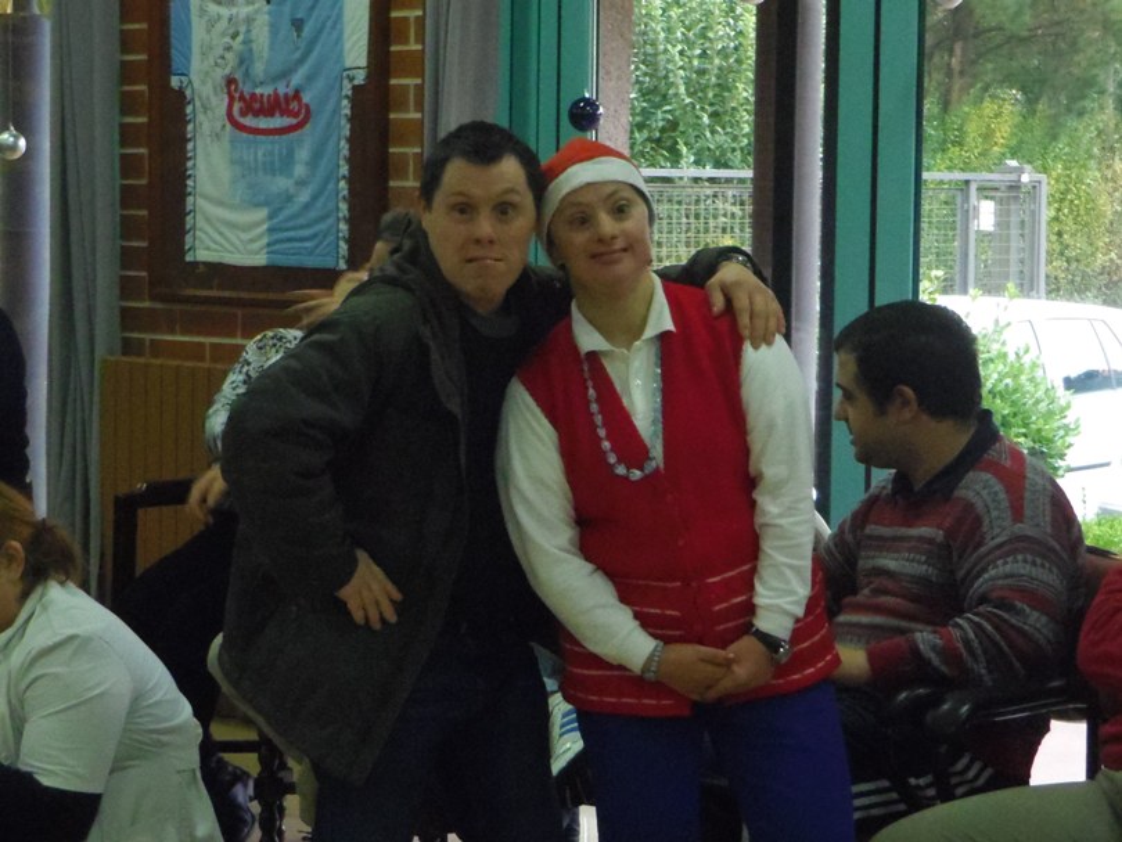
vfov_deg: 25.7
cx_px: 561
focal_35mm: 57
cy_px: 421
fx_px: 1848
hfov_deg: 33.8
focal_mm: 10.5
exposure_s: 1/25
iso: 640
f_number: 4.8
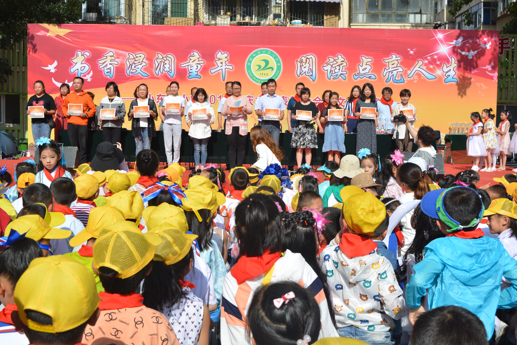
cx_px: 258
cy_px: 172
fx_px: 646
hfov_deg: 43.6
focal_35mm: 45
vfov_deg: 29.9
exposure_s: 1/320
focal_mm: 30
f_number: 9
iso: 100
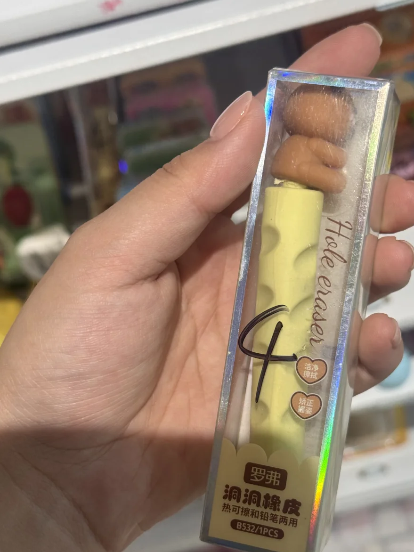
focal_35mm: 59
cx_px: 234
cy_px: 320
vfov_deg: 32.6
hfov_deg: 24.8
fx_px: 941
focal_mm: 6.76
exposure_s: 1/100
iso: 50
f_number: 1.78
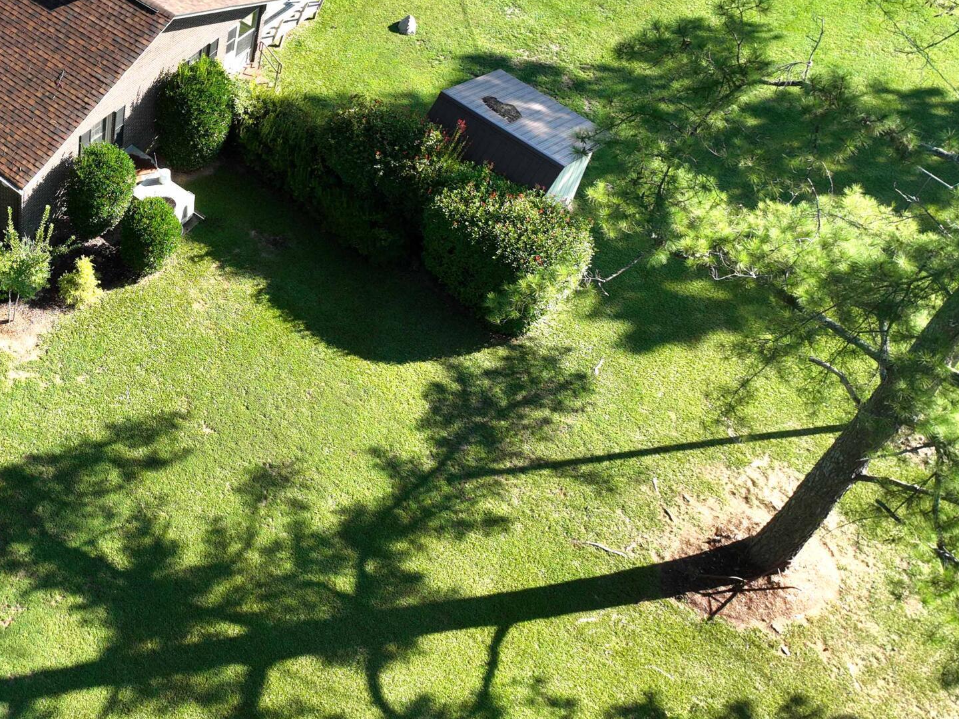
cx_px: 45
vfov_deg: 28.4
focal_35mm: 50
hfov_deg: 35.3
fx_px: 1385
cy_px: 124
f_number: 2.8
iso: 100
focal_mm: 12.29
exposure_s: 1/500
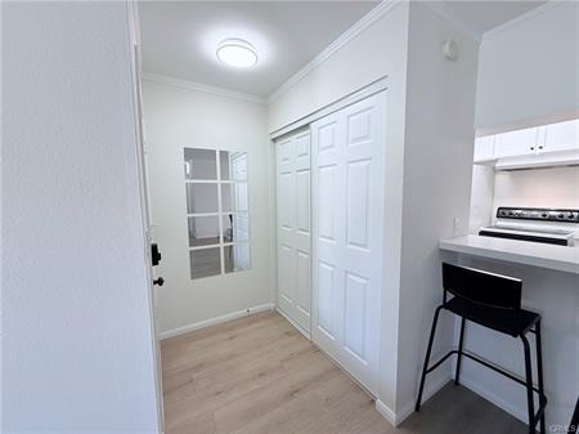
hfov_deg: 102.1
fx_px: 234
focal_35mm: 14
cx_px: 290
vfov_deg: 85.6
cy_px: 217
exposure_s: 1/120
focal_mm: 2.22
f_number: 2.2
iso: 160
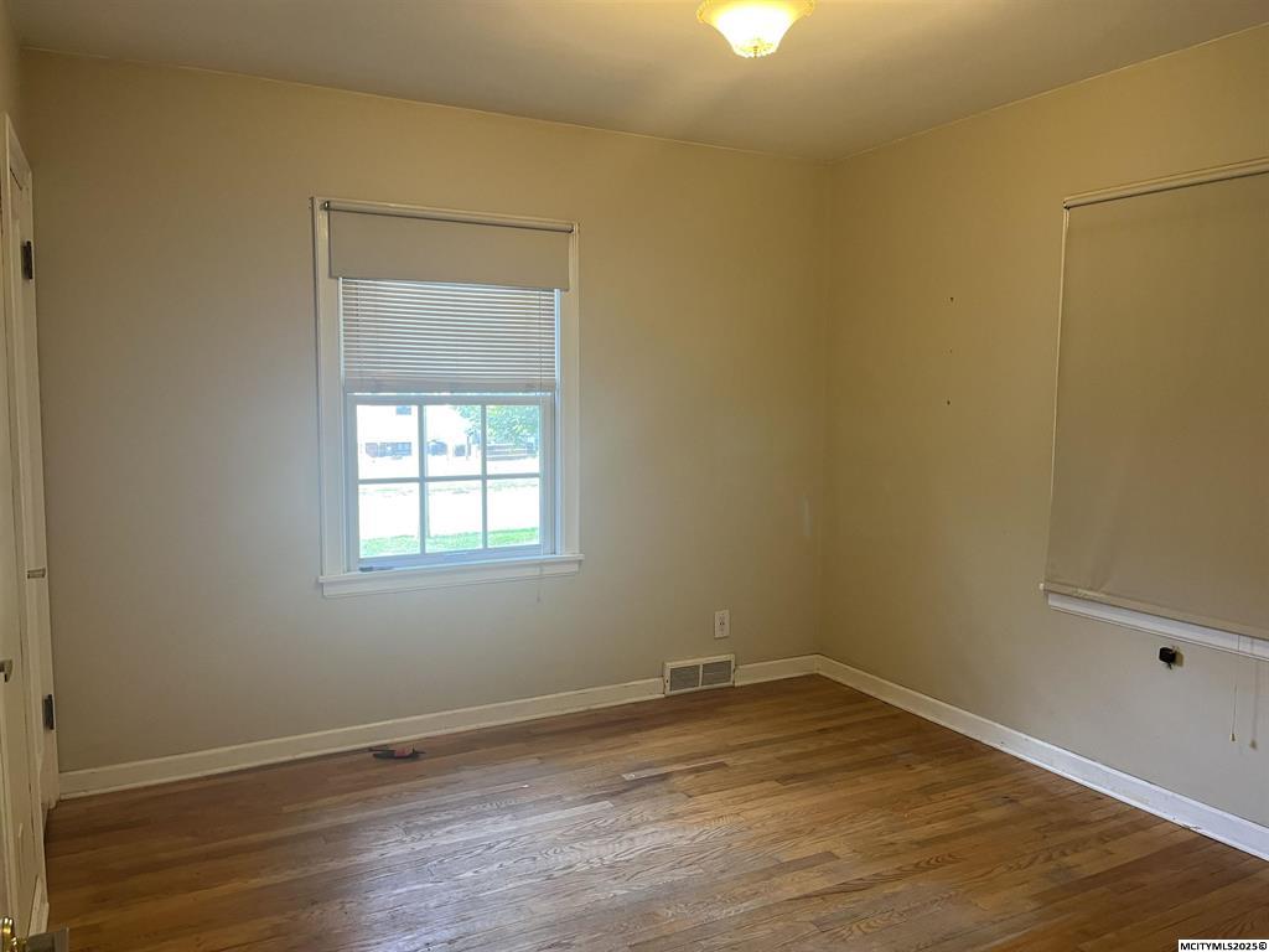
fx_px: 953
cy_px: 476
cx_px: 634
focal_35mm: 26
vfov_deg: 53.1
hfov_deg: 67.3
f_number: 1.6
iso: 100
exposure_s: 1/60
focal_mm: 5.1
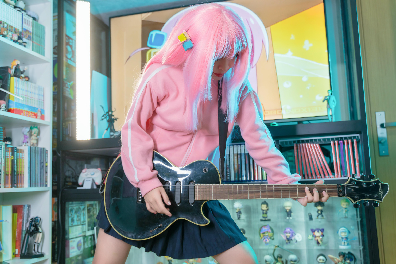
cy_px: 129
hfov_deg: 48.4
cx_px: 188
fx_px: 440
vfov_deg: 33.4
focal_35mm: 40
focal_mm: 35
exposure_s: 1/100
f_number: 3.5
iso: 800
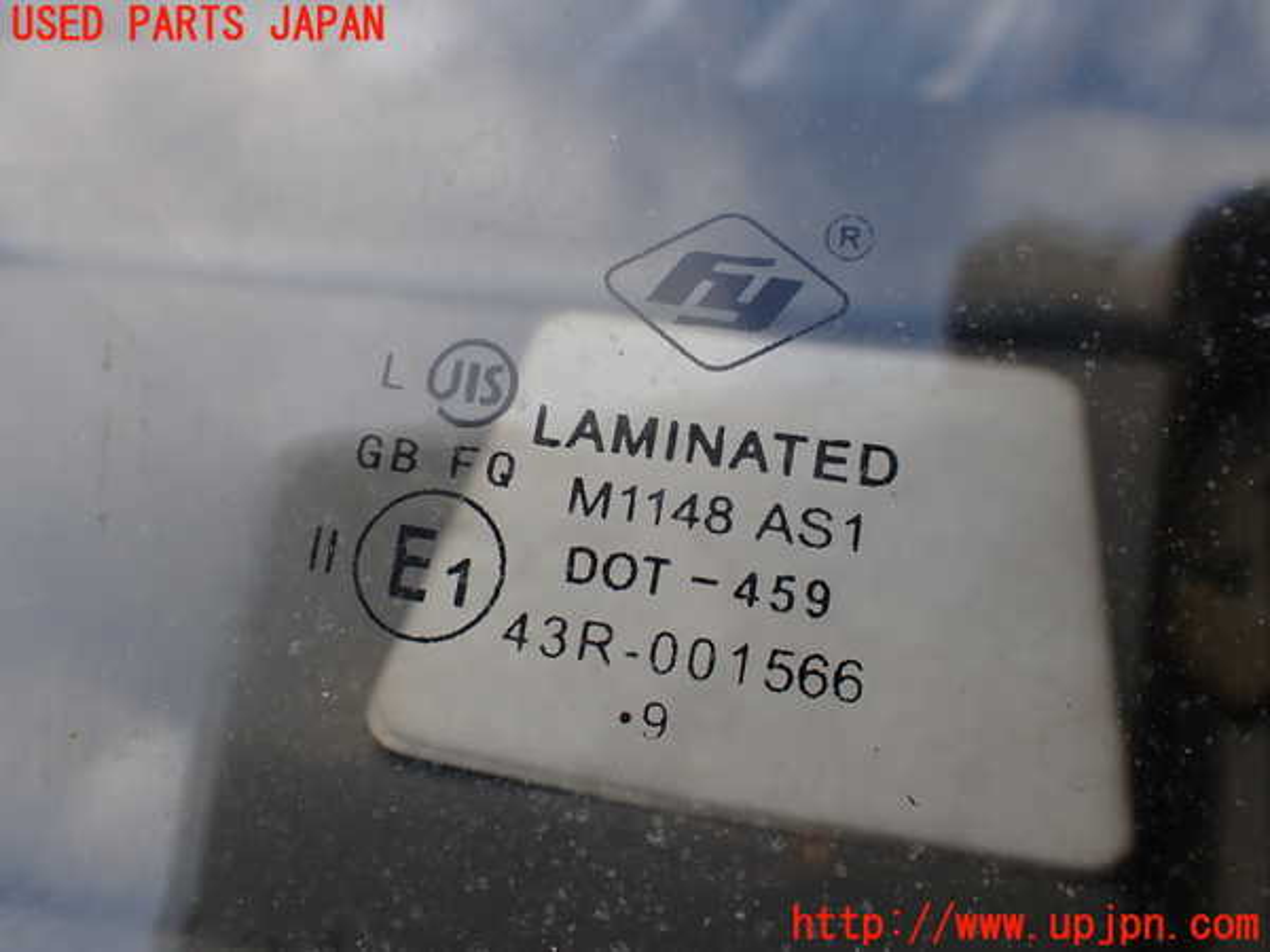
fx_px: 1101
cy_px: 476
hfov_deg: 60.0
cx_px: 635
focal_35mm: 30
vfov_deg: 46.8
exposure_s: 1/160
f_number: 3.2
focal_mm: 5.4
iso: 100
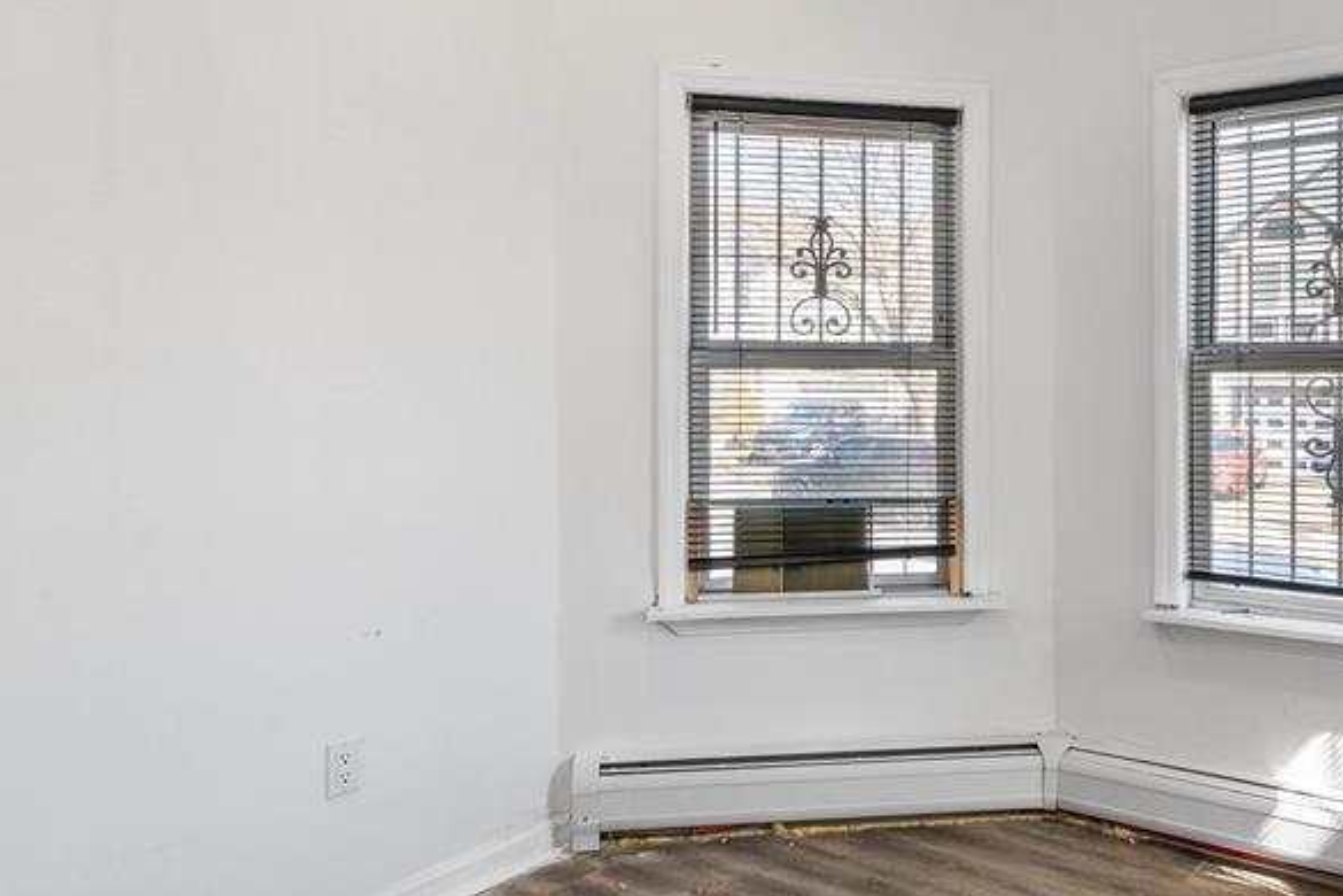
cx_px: 953
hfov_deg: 62.9
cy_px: 358
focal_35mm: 28
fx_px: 1044
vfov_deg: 46.1
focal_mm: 16
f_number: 8
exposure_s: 1/30
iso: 400
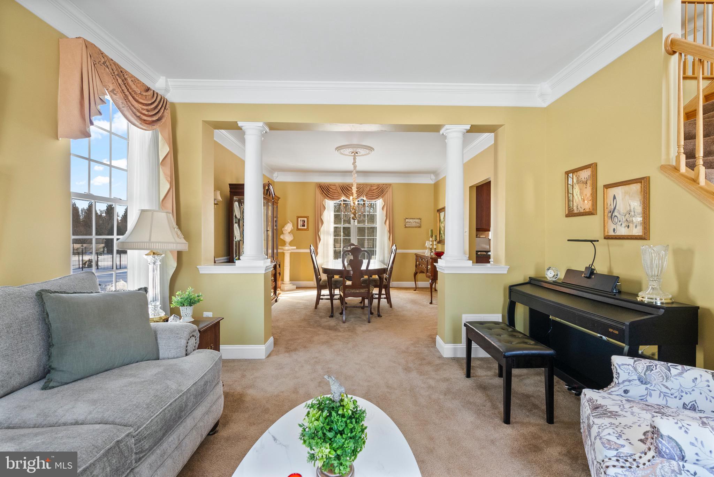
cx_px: 357
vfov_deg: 73.8
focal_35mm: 16
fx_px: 317
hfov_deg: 96.7
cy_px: 238
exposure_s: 1/30
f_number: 7.1
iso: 1250
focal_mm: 16
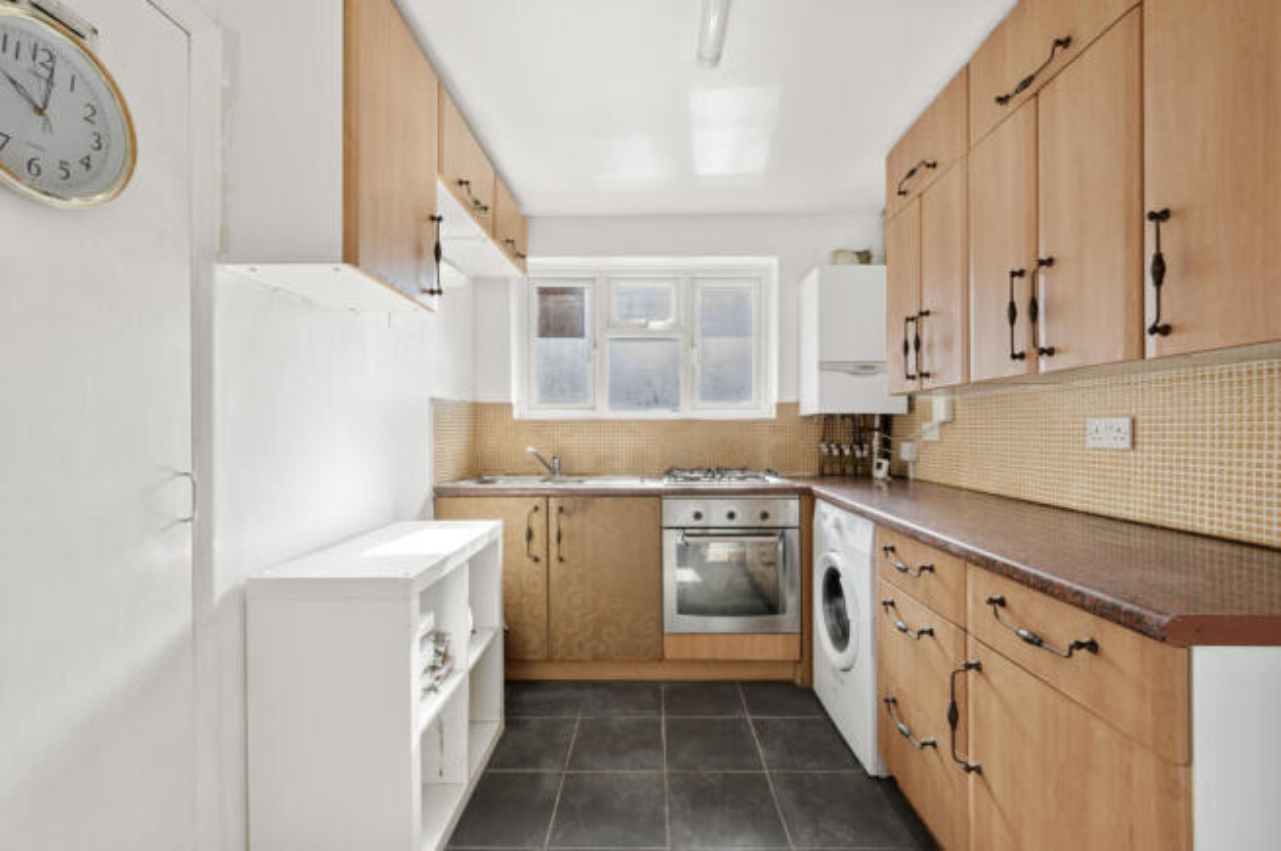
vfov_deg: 75.4
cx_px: 640
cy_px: 426
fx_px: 551
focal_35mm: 16
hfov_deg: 98.6
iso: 200
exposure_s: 1/5
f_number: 16
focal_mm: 15.5
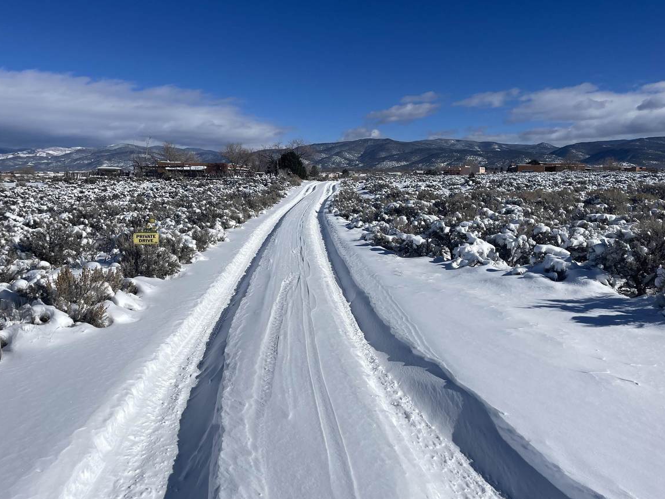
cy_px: 247
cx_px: 301
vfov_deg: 49.7
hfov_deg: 63.3
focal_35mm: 28
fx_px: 538
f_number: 1.6
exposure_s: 1/15152
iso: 32
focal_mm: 5.1
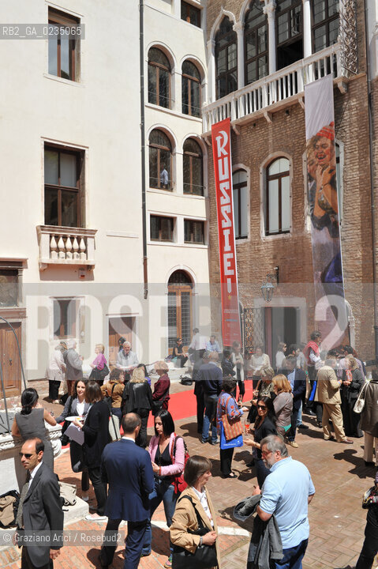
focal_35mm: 29
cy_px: 284
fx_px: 457
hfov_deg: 44.9
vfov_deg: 63.7
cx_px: 189
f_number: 11
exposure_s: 1/320
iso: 200
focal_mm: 29
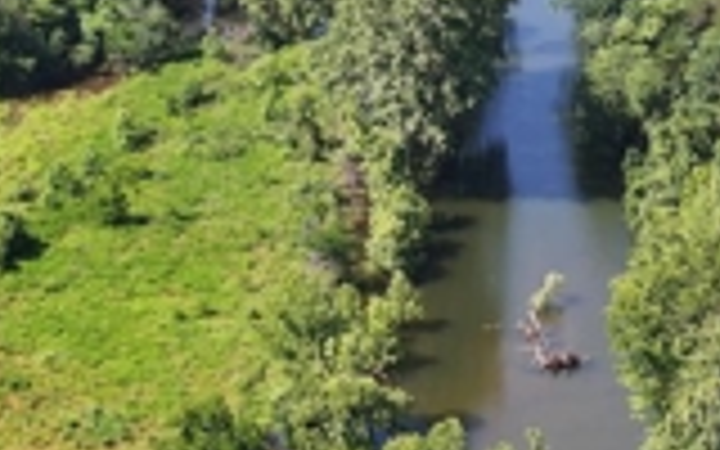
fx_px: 3650
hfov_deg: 11.2
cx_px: 688
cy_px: -135
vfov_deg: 7.0
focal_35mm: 186
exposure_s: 1/640
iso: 100
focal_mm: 19.35
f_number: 2.8
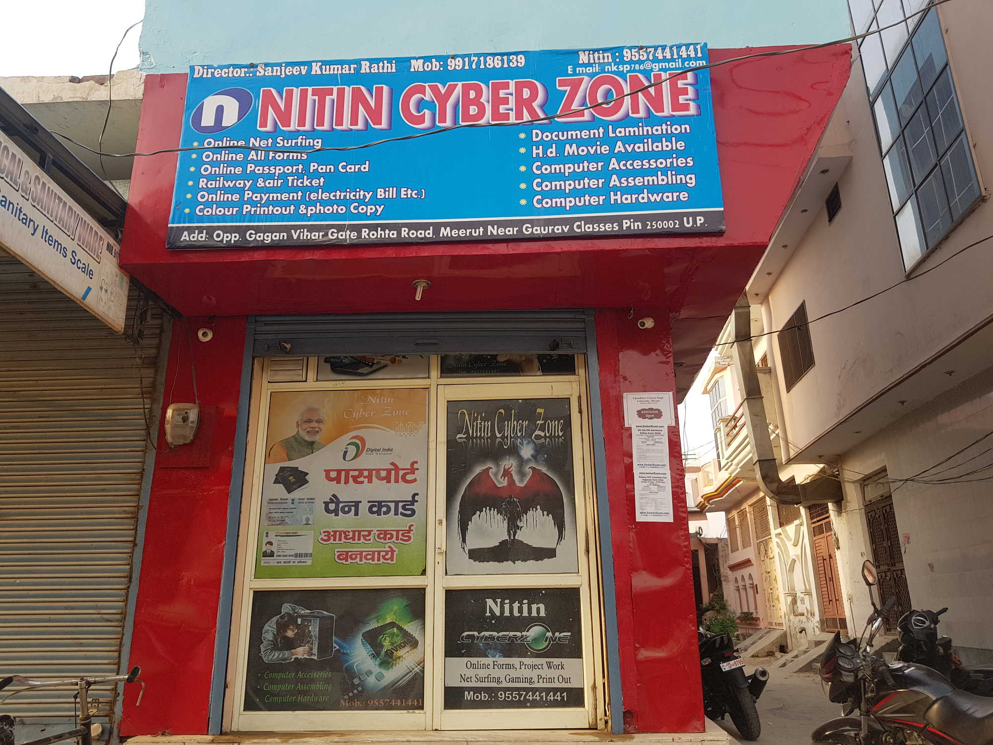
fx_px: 746
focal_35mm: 26
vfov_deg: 53.1
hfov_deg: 67.3
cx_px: 496
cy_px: 372
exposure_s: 1/302
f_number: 1.7
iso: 40
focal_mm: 4.2
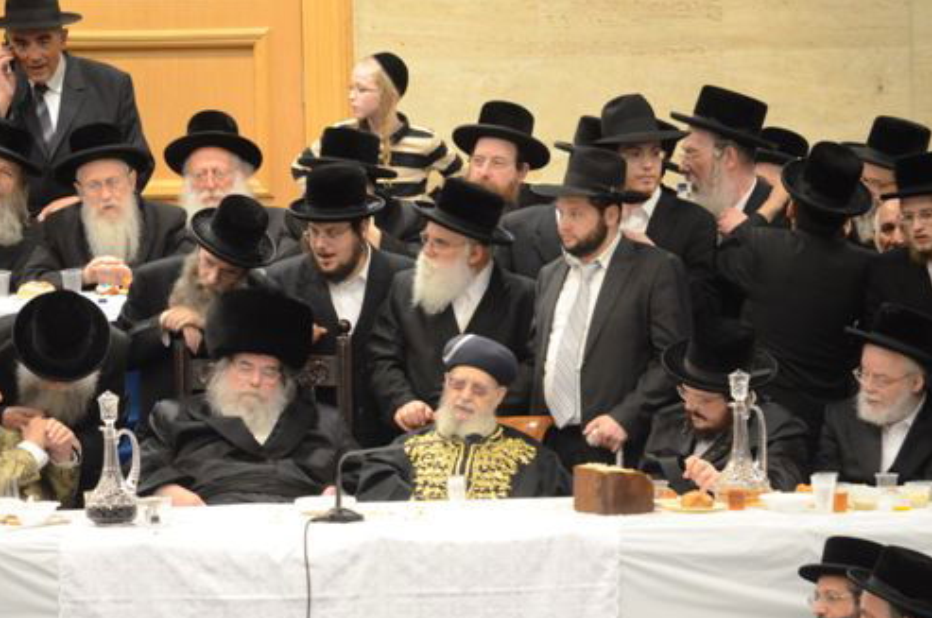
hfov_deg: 4.8
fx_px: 11062
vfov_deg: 3.2
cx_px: 435
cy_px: 367
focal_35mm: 428
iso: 3200
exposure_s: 1/80
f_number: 5.3
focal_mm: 220
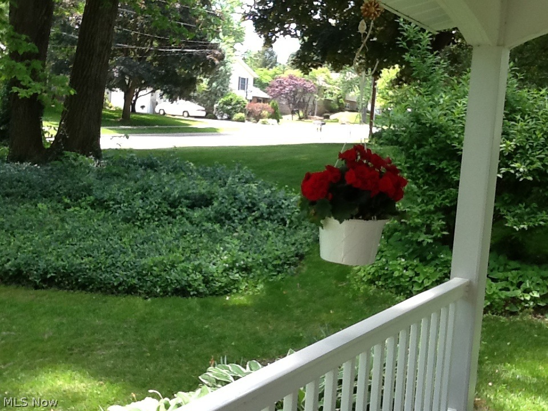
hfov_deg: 42.9
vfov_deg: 32.9
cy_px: 206
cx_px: 274
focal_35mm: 44
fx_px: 697
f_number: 2.4
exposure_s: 1/120
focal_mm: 2.03
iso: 40
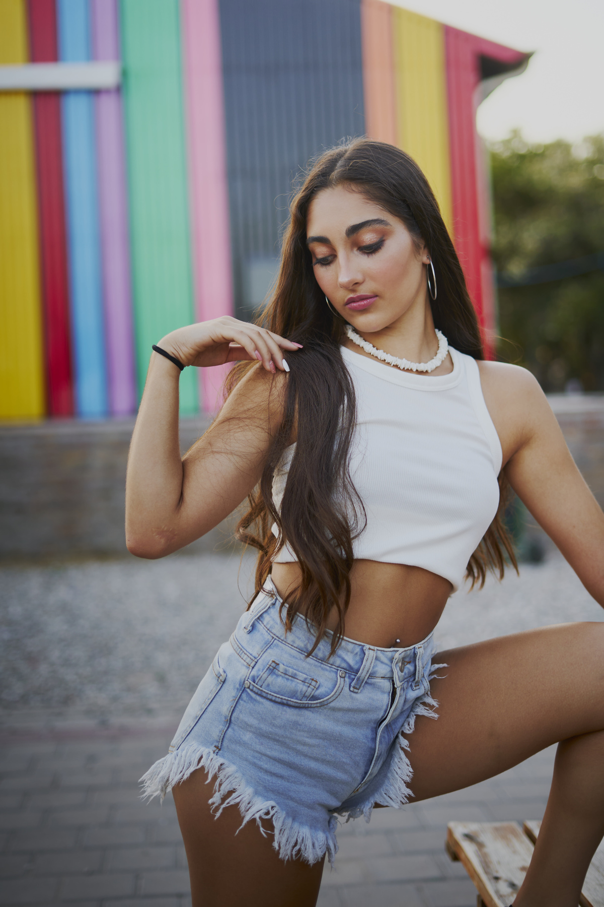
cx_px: 302
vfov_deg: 39.6
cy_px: 454
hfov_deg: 27.0
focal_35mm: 50
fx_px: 1258
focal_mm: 50
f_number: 2
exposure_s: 1/640
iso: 100
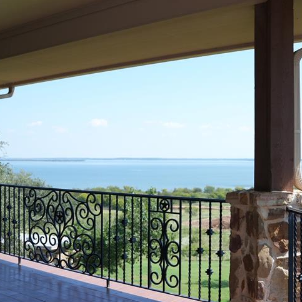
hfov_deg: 37.4
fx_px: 444
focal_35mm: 45
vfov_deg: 37.5
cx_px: 182
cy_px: 161
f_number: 3.5
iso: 200
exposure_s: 1/1250
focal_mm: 25
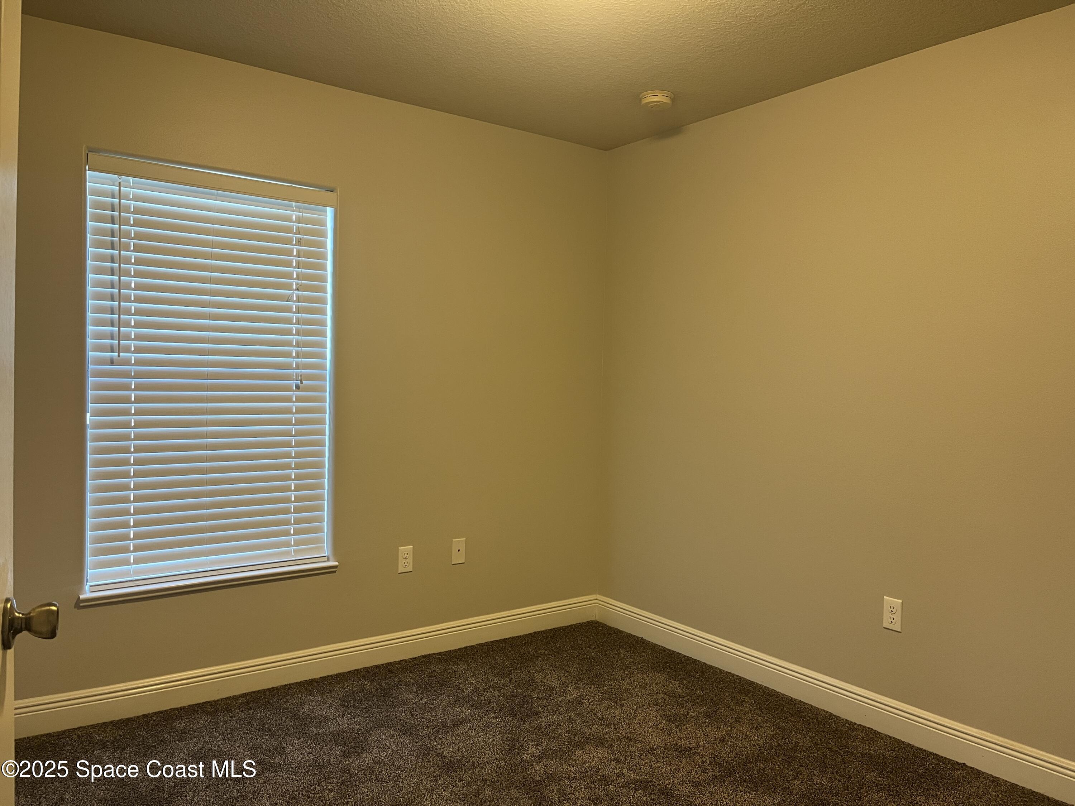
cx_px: 538
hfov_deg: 67.3
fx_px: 807
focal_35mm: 26
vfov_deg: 53.1
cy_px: 403
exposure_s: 1/60
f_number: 1.6
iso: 125
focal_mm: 5.1
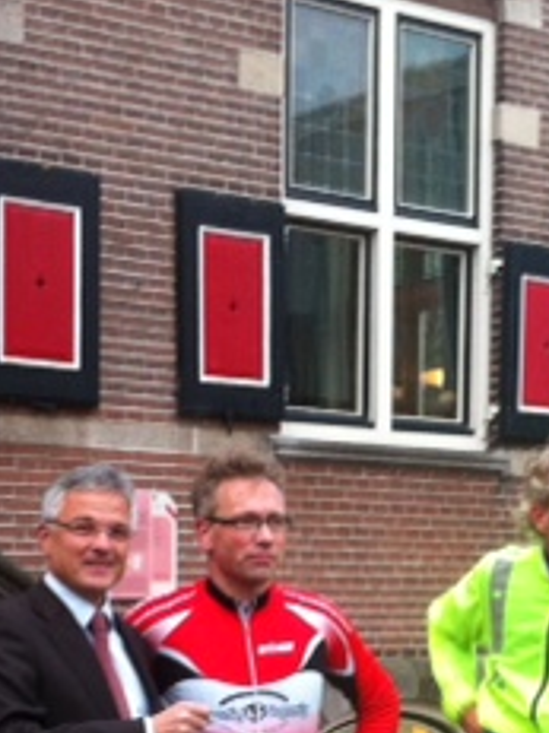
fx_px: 2053
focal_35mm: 97
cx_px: 438
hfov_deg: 15.1
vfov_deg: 19.7
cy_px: 717
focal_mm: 3.85
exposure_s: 1/15
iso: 100
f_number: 2.8
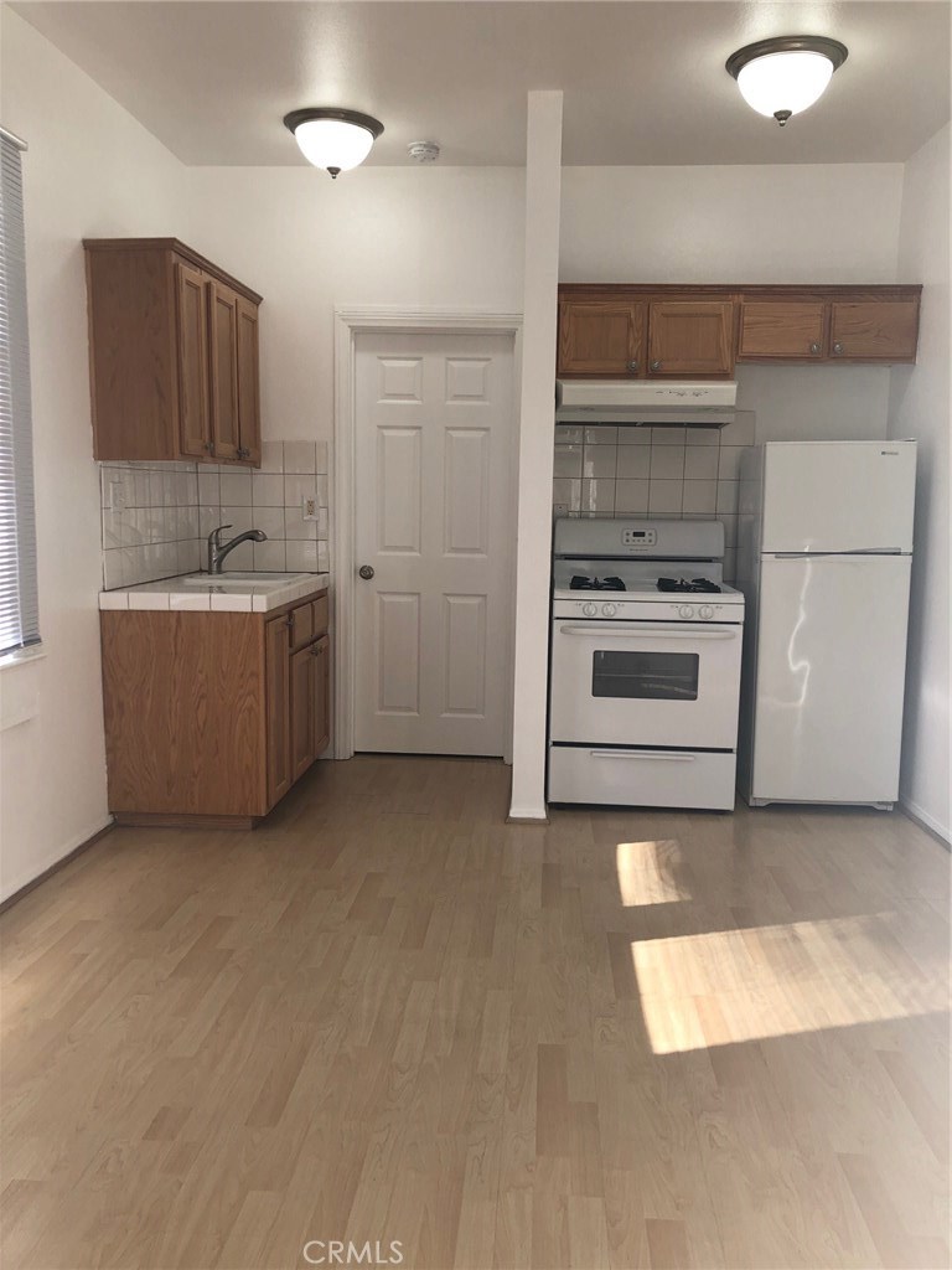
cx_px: 476
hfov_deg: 49.7
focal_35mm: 28
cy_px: 635
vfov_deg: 63.4
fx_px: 1027
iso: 20
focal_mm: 3.99
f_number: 1.8
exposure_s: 1/121
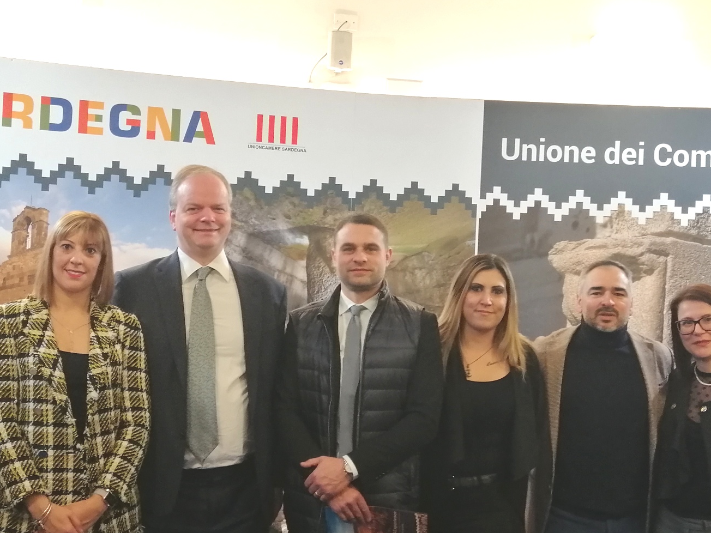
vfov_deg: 27.5
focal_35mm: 53
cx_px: 389
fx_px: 1089
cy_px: 282
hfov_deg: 36.1
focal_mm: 3.95
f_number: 1.8
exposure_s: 1/33.3
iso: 160
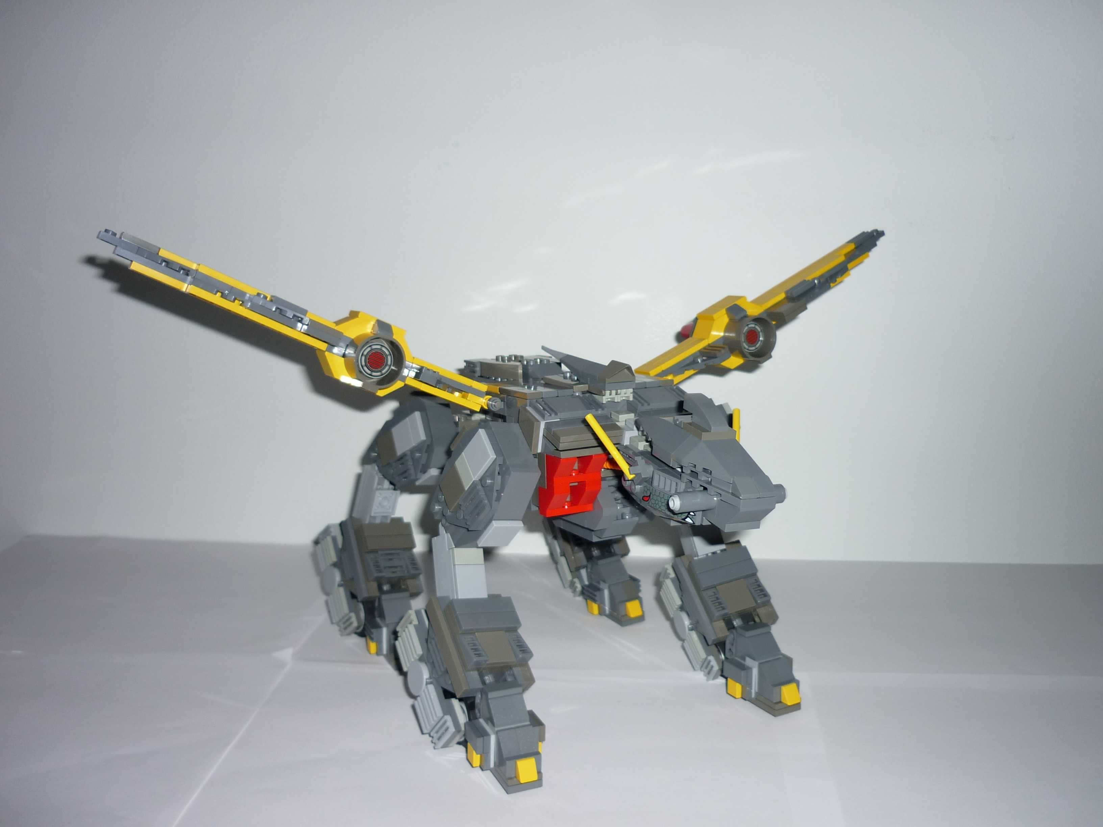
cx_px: 552
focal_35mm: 33
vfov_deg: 42.9
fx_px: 1052
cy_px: 414
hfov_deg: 55.4
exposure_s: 1/60
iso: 100
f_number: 2.8
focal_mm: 5.5
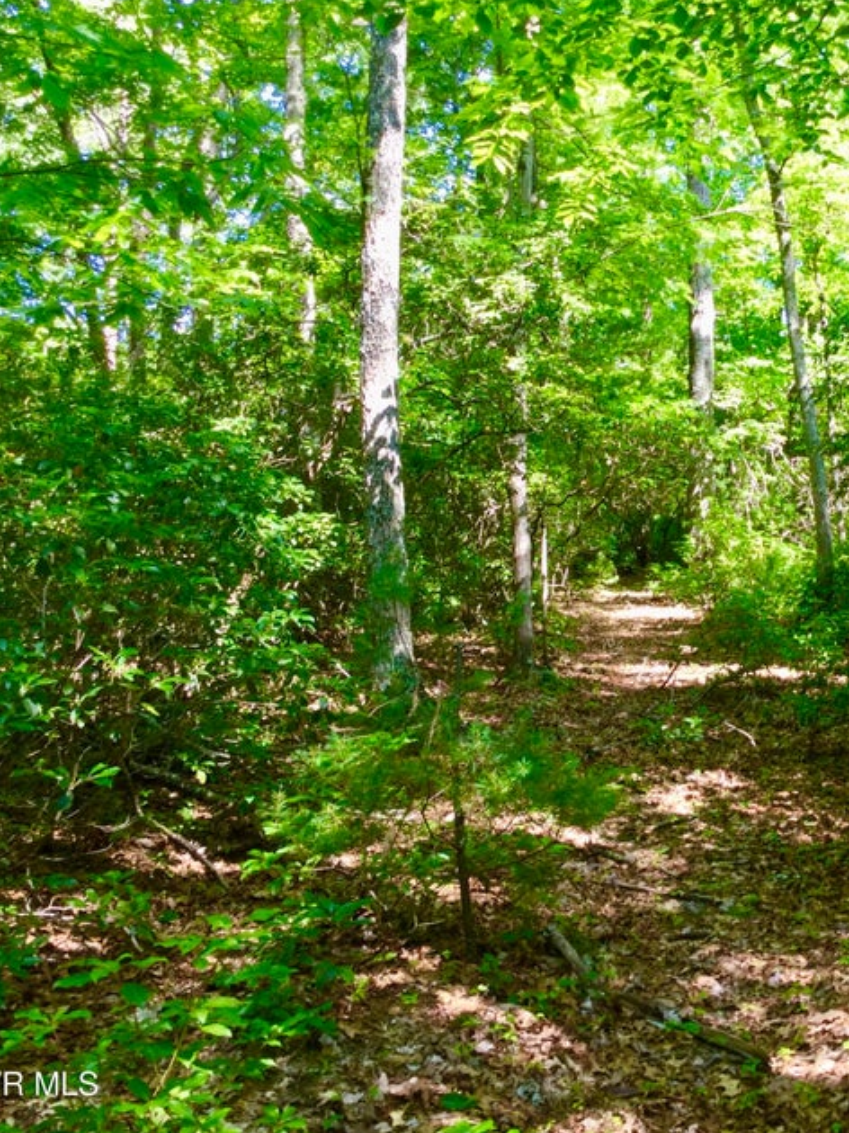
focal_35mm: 42
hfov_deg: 33.0
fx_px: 1374
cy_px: 561
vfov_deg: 44.8
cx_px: 724
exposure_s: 1/60
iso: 25
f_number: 2.4
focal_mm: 3.3
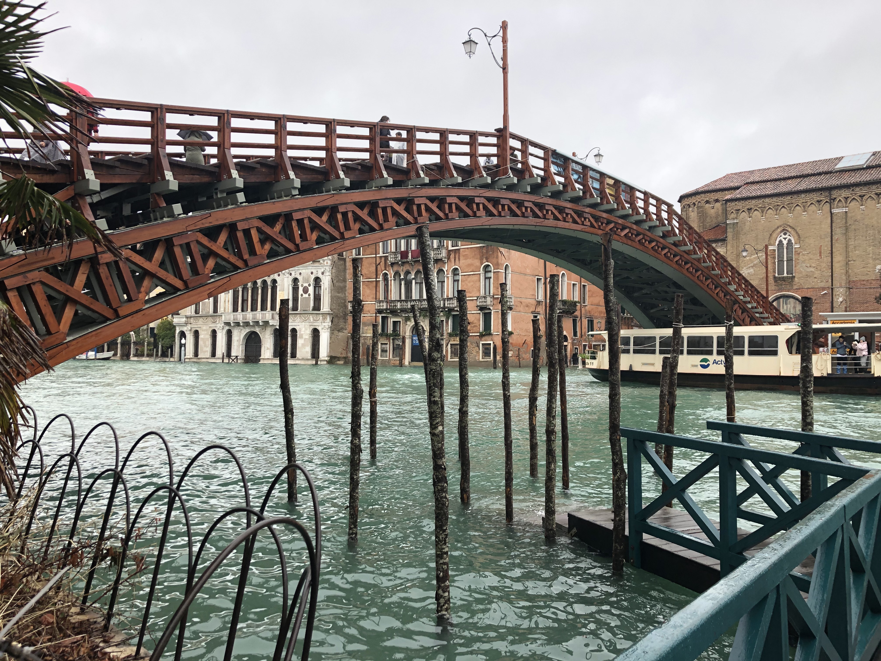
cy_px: 330
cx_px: 440
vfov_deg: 49.7
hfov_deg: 63.4
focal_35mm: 28
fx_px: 713
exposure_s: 1/159
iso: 20
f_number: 1.8
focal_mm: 4
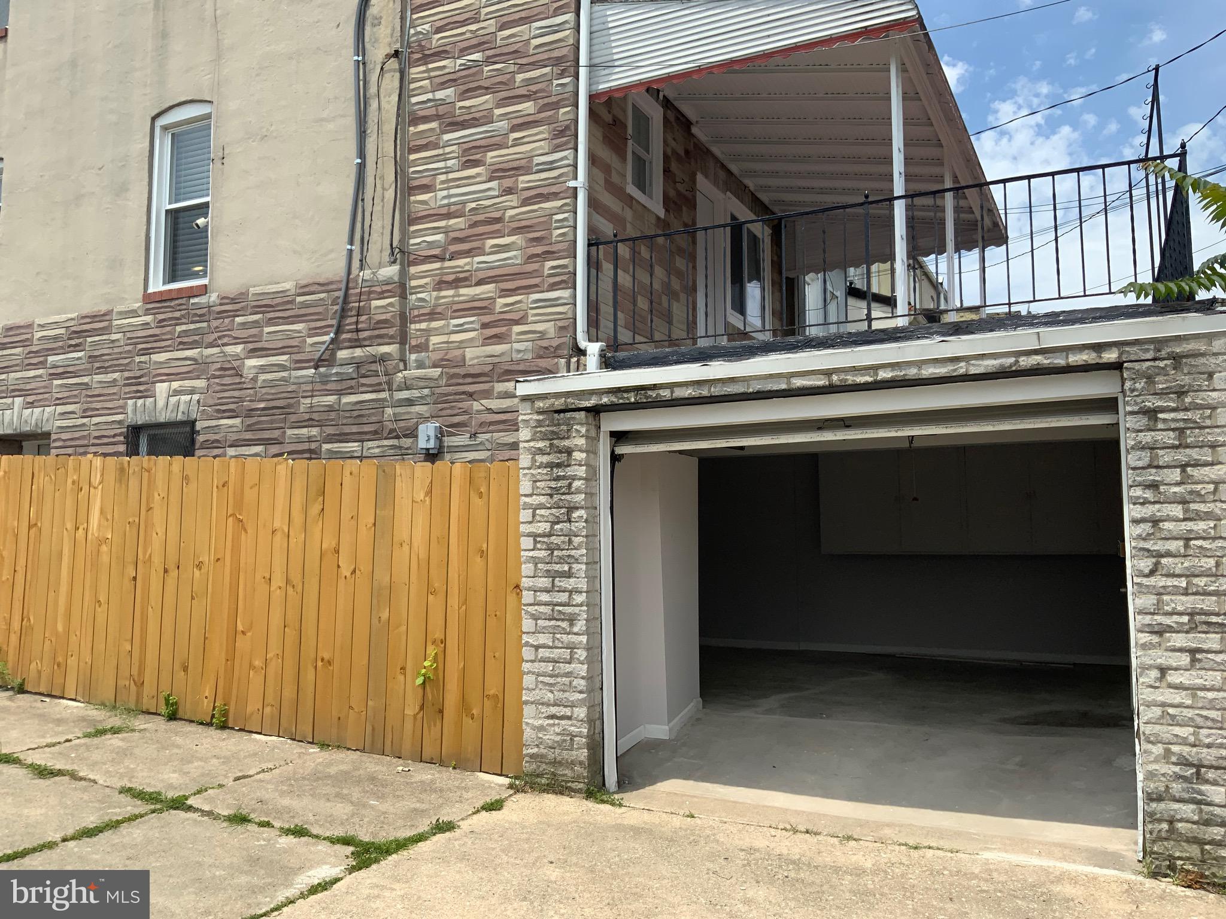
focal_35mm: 29
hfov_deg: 61.7
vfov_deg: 48.2
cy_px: 460
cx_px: 613
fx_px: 1027
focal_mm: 3
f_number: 1.8
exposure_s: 1/1786
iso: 16
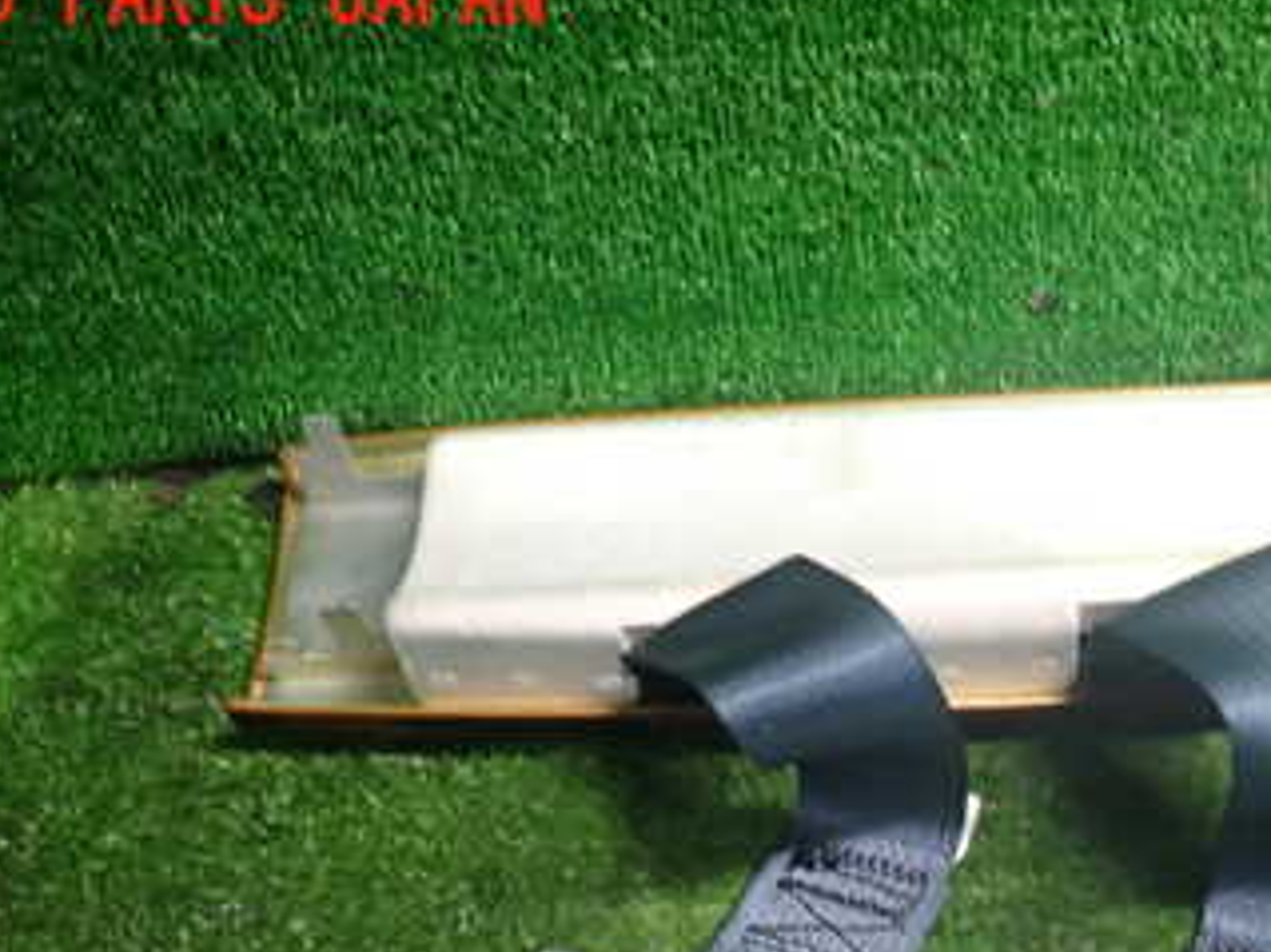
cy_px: 844
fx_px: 1725
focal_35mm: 47
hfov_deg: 38.9
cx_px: 1016
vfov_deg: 29.7
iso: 400
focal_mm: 4.5
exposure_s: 1/30
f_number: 2
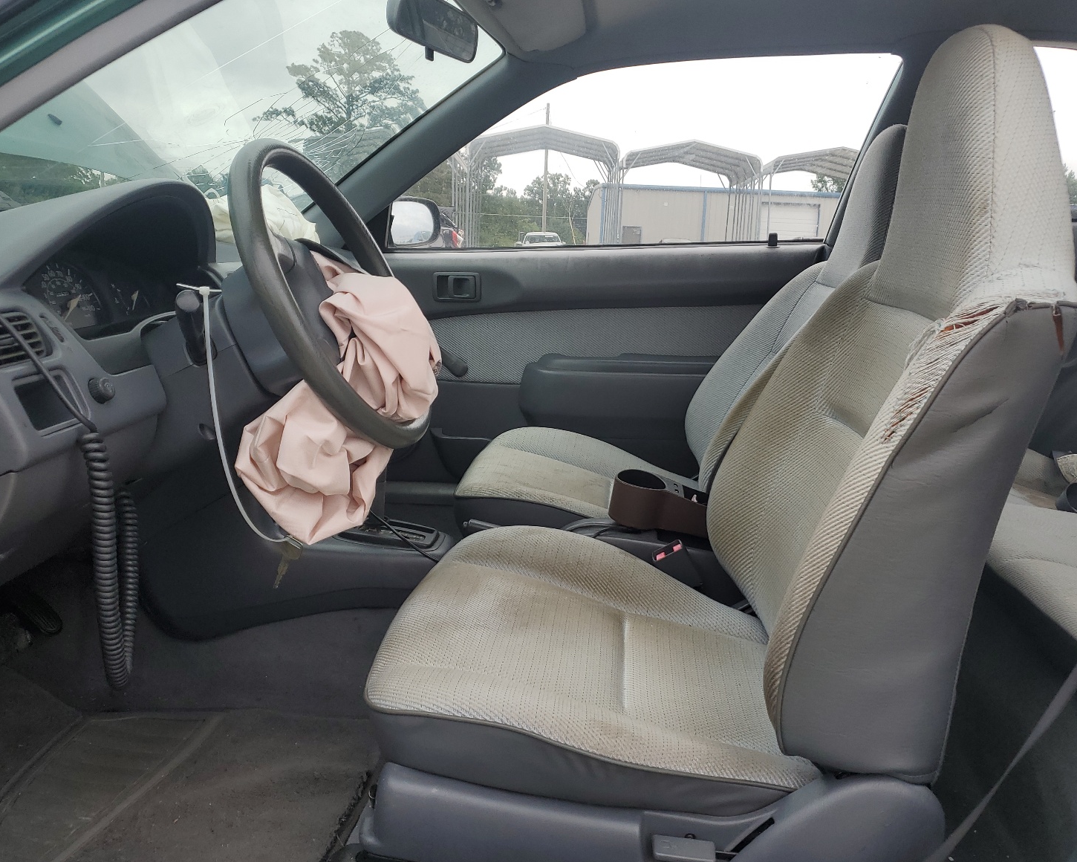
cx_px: 545
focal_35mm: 28
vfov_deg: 51.5
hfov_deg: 62.2
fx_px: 893
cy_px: 445
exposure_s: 1/323
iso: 50
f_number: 1.5
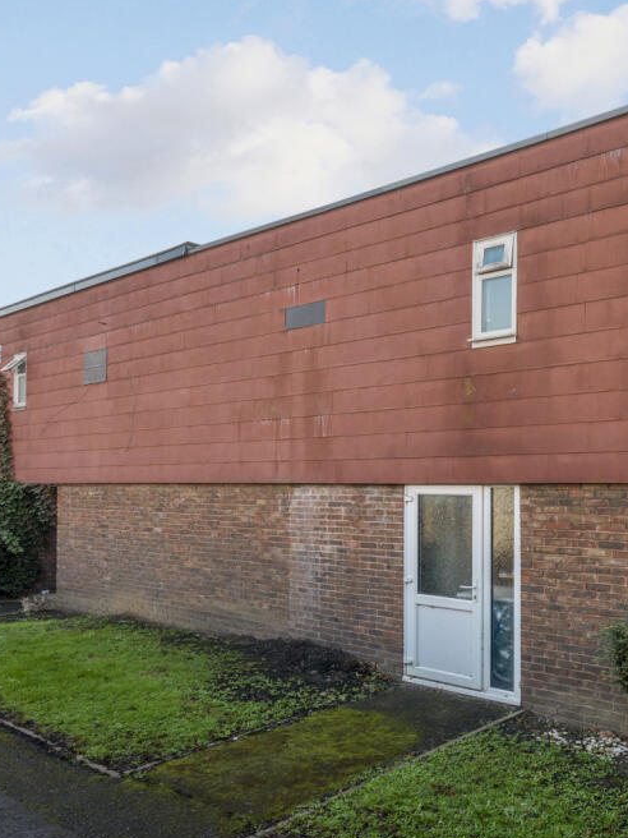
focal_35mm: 21
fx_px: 508
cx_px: 578
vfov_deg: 79.0
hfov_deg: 54.3
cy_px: 431
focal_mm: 14
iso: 200
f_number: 8
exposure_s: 1/100
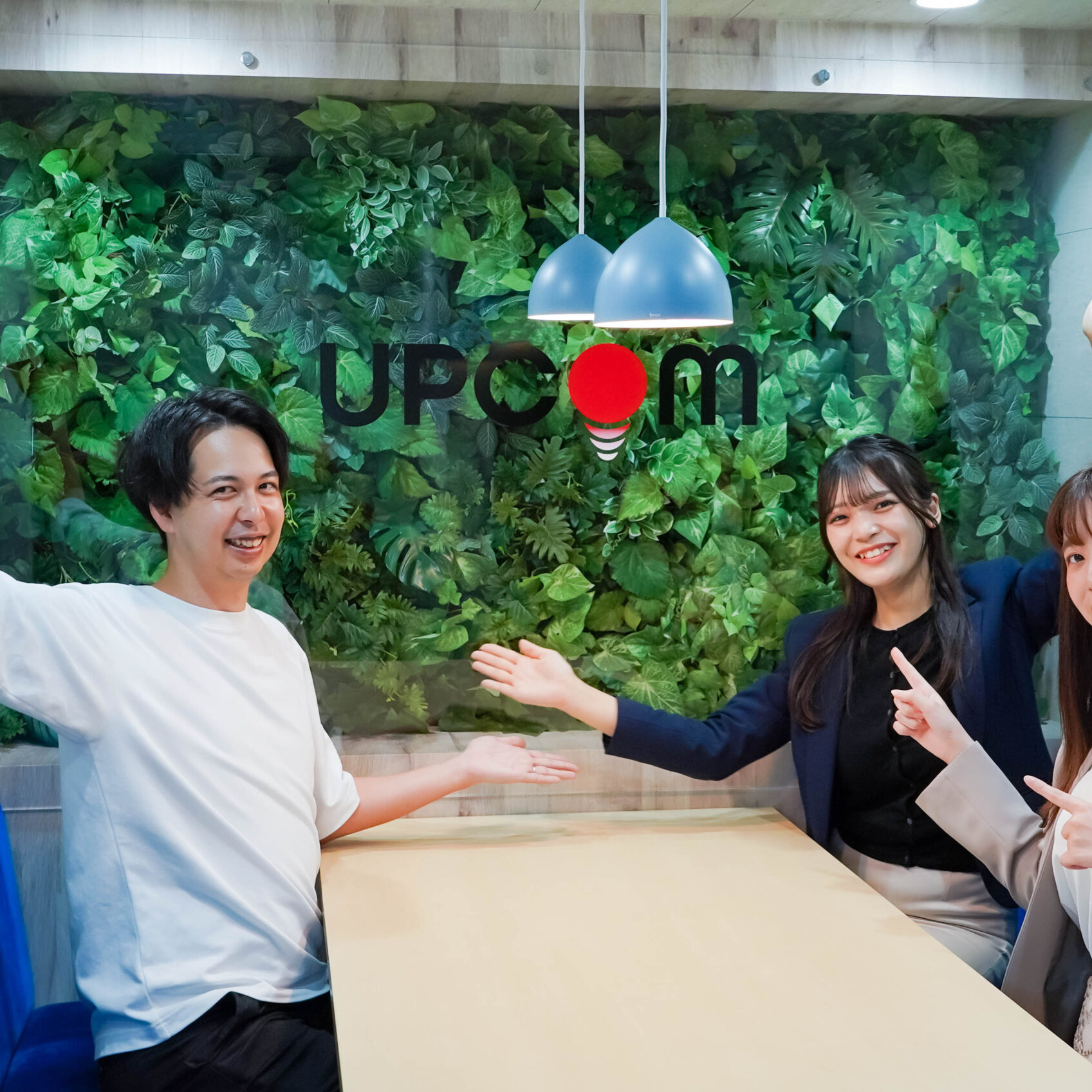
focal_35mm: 50
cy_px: 543
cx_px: 567
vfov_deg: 34.0
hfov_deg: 34.0
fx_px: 1785
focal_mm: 26
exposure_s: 1/160
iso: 800
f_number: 5
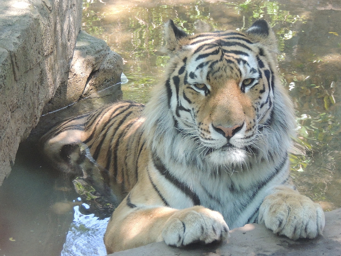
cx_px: 170
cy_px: 128
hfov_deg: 12.7
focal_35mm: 155
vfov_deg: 9.6
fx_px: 1527
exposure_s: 1/125
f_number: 4.4
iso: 800
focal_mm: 27.6
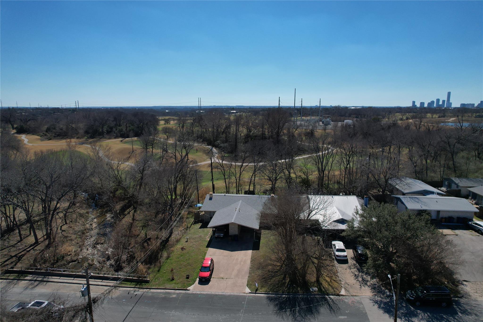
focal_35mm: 22
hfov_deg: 78.6
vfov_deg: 57.2
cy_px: 161
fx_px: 295
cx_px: 242
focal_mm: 8.38
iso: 100
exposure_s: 1/4000
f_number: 2.8
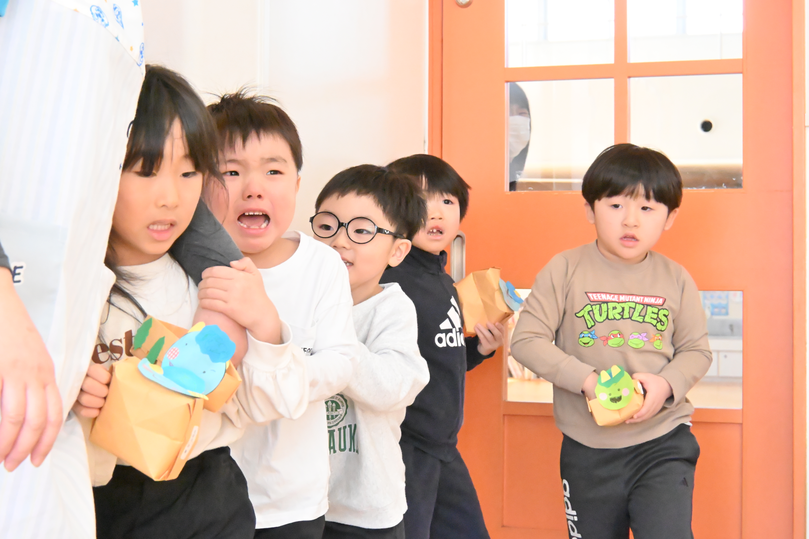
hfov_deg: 27.0
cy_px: 270
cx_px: 404
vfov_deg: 18.2
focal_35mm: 75
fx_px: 1685
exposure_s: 1/1000
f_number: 9
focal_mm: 50
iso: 20000
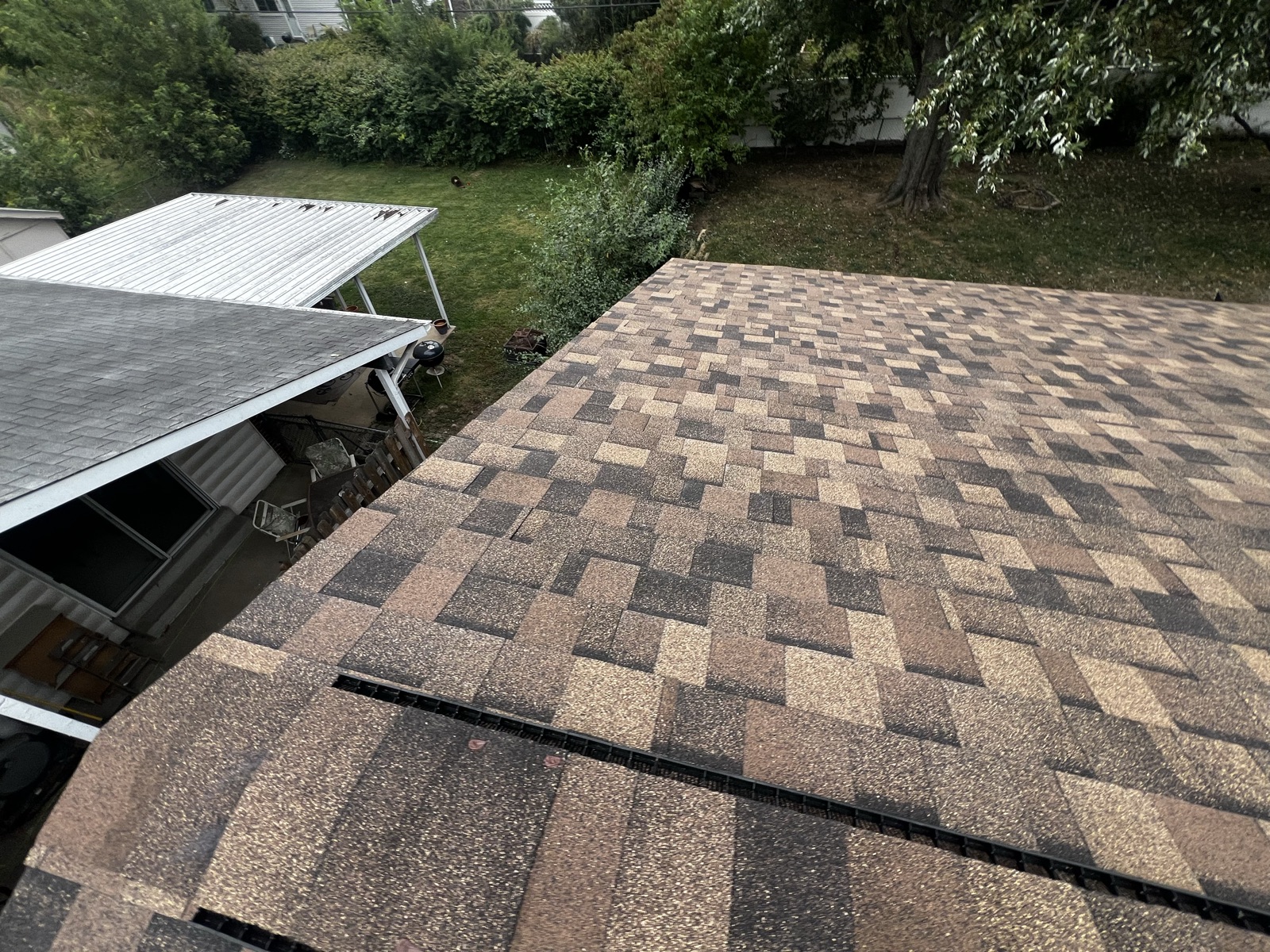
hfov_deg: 106.2
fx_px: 477
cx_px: 635
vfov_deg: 89.9
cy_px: 476
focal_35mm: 13
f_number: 1.8
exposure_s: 1/99
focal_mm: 1.57
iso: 32
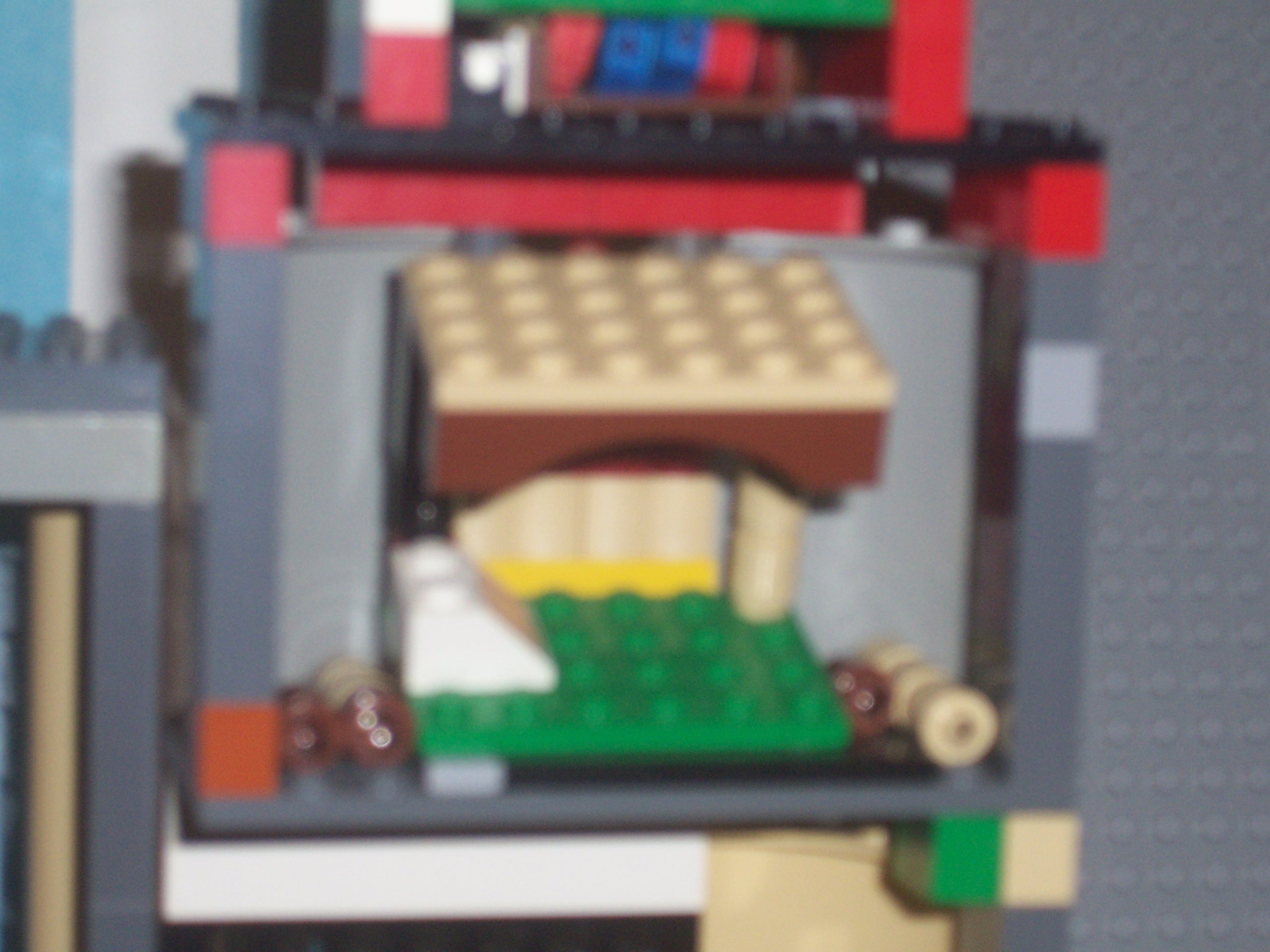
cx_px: 635
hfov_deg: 19.3
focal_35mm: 102
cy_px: 476
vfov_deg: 14.5
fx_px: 3742
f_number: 4.6
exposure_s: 1/90
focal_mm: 16.8
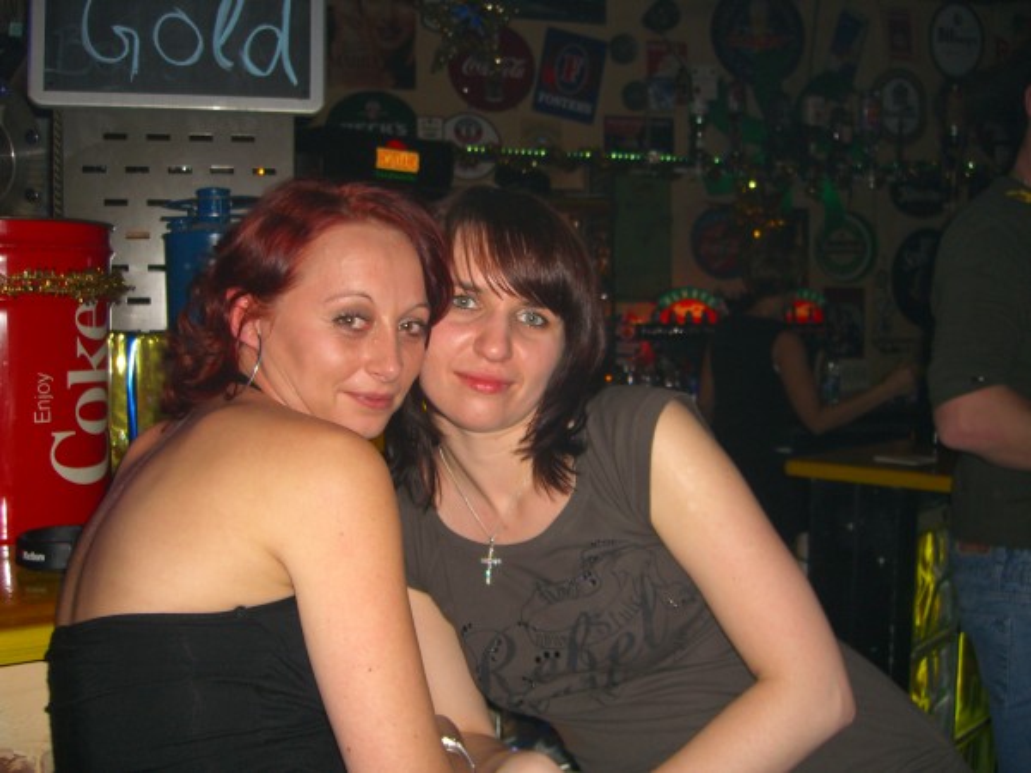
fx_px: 1132
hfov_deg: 49.0
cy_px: 386
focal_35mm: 38
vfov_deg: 37.7
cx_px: 516
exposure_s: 1/60
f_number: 2.8
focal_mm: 7.9
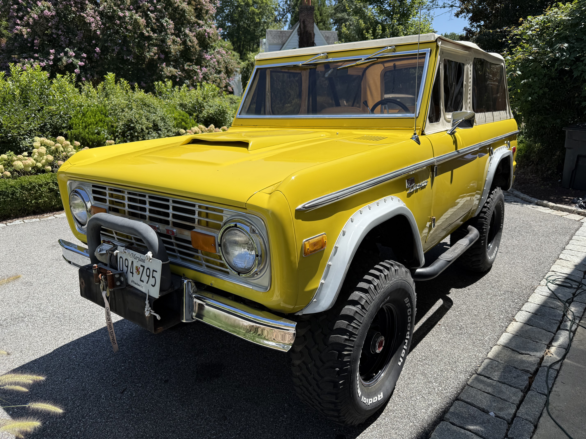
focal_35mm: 24
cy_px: 220
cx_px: 293
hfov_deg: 71.6
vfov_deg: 56.8
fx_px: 406
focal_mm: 6.76
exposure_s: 1/3584
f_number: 1.78
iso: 80
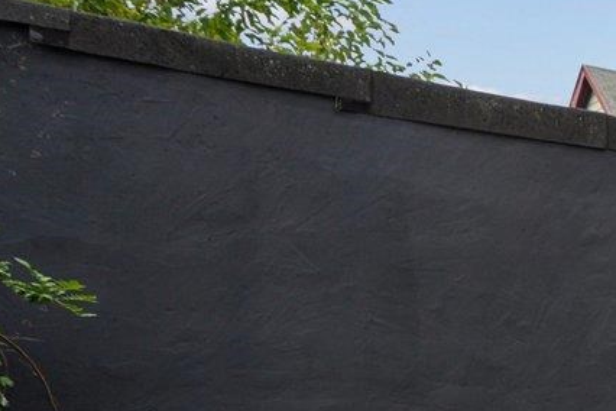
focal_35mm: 77
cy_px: 464
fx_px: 1317
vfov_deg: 17.1
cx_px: 1407
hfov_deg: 15.9
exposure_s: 1/200
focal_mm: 16
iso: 125
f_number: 8
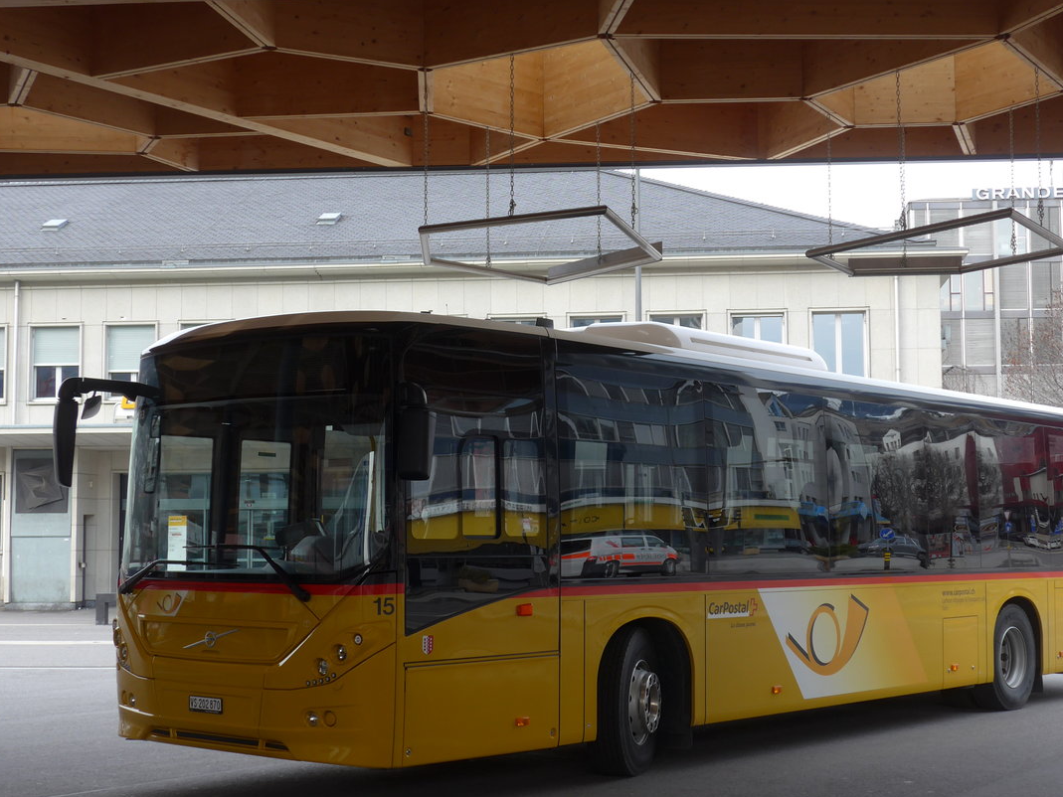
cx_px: 586
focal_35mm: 55
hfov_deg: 34.9
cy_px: 413
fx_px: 1689
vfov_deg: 26.6
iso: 80
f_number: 3.2
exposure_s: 1/160
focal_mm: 10.1
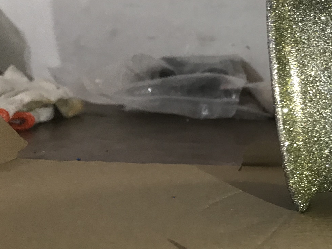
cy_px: 70
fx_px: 556
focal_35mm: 58
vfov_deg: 25.0
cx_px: 320
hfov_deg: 31.1
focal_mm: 3.99
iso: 64
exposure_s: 1/17
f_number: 1.8
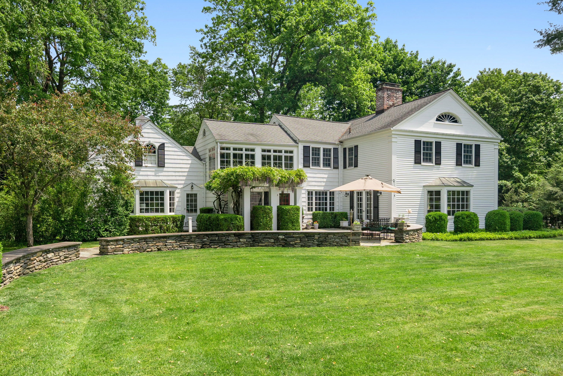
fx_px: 391
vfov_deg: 51.3
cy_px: 188
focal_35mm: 25
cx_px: 282
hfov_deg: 71.5
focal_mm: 17
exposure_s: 1/640
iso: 400
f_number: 7.1
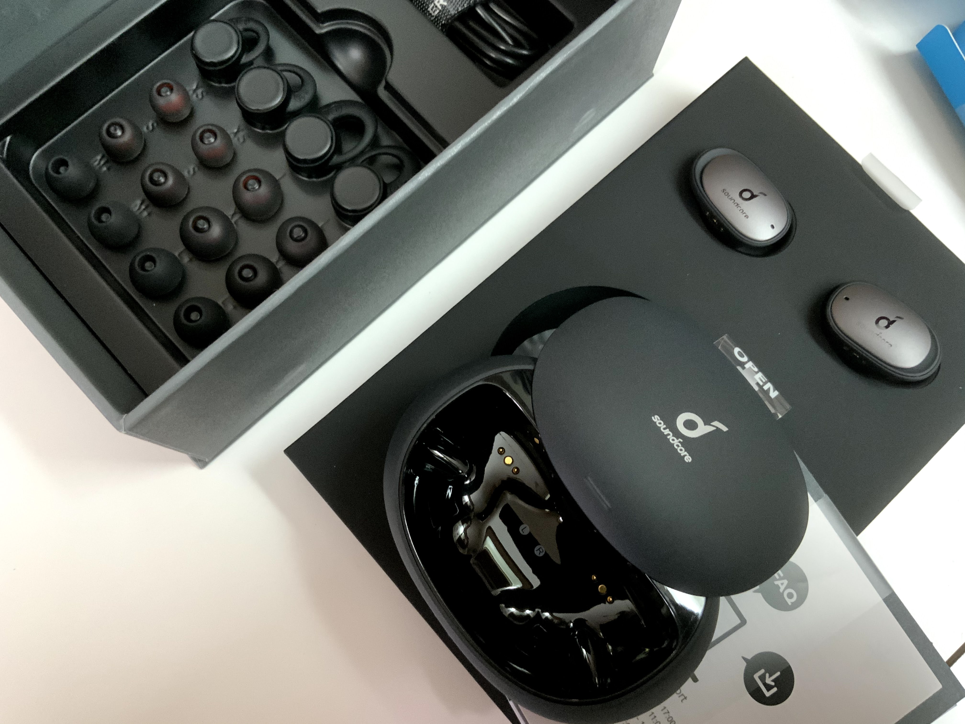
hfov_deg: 61.7
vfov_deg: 48.2
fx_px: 808
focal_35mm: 29
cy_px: 362
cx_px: 482
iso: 320
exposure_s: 1/25
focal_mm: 3
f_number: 1.8
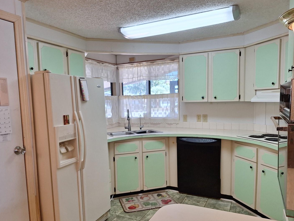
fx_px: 221
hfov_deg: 67.2
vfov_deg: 53.0
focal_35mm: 26
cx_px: 134
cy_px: 121
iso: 40
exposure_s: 1/120
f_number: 1.8
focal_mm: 5.54
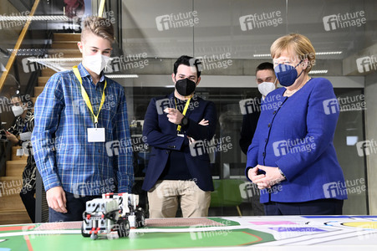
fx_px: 586
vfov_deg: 24.2
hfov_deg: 35.7
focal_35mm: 56
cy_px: 126
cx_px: 188
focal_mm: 56
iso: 4000
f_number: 6.3
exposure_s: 1/200
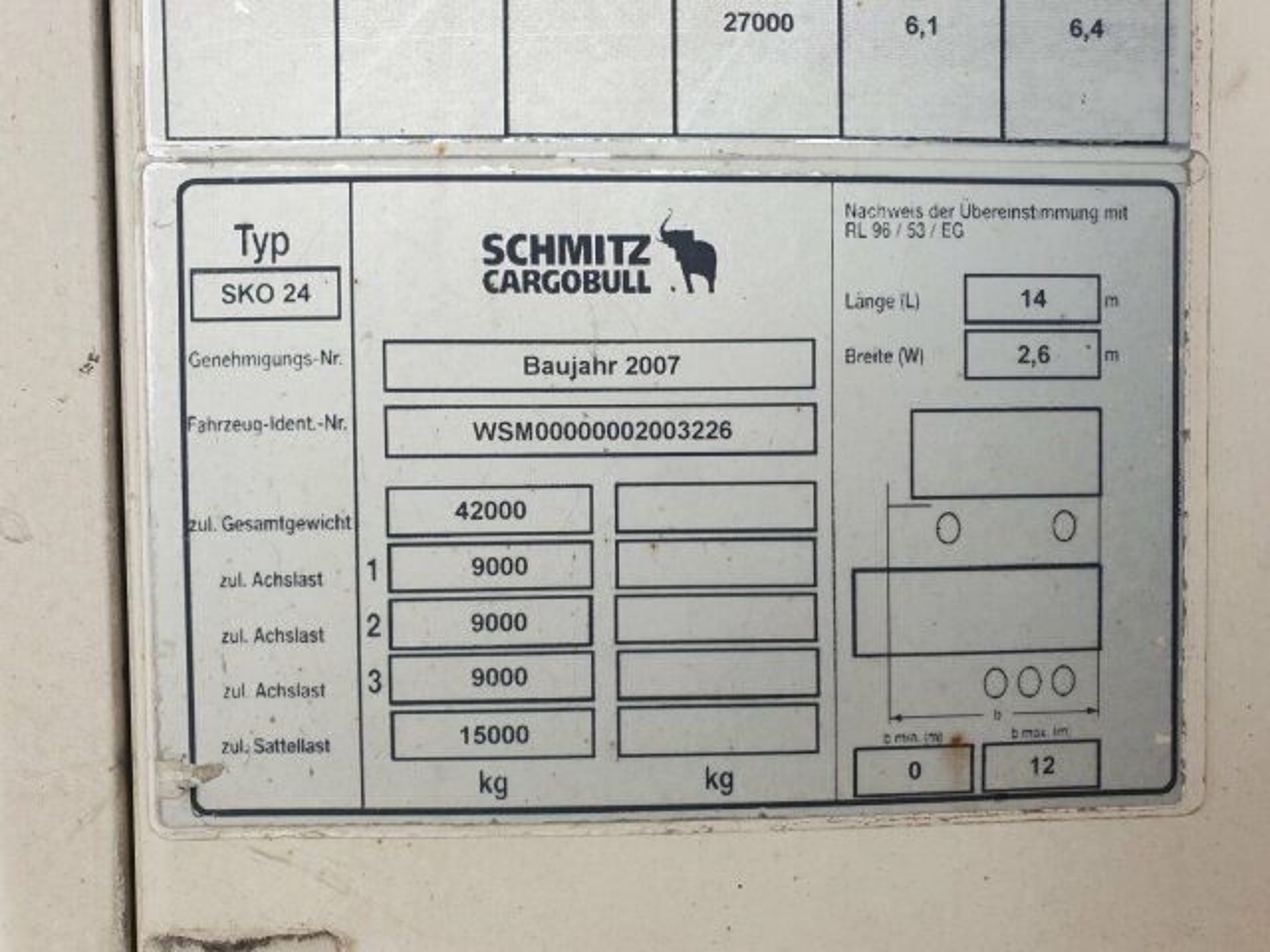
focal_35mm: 26
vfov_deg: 53.1
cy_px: 476
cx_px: 635
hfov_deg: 67.3
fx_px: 954
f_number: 2.4
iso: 50
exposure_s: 1/215
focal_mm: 4.3
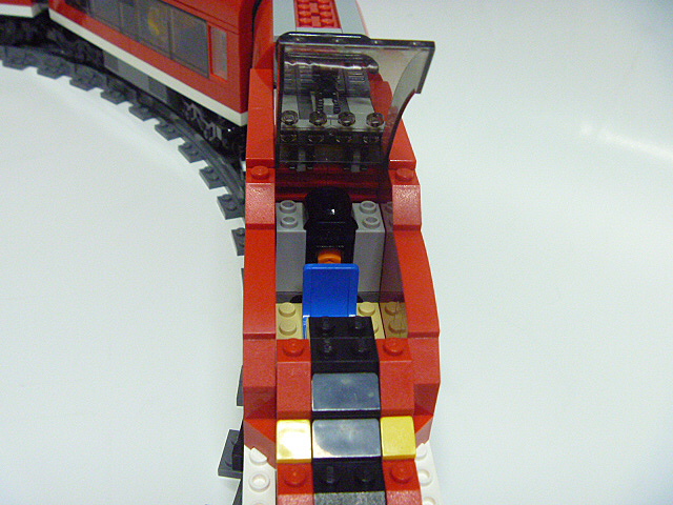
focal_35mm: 35
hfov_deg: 52.6
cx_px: 336
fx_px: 680
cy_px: 252
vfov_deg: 40.7
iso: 800
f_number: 3.5
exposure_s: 1/25
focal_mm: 6.3
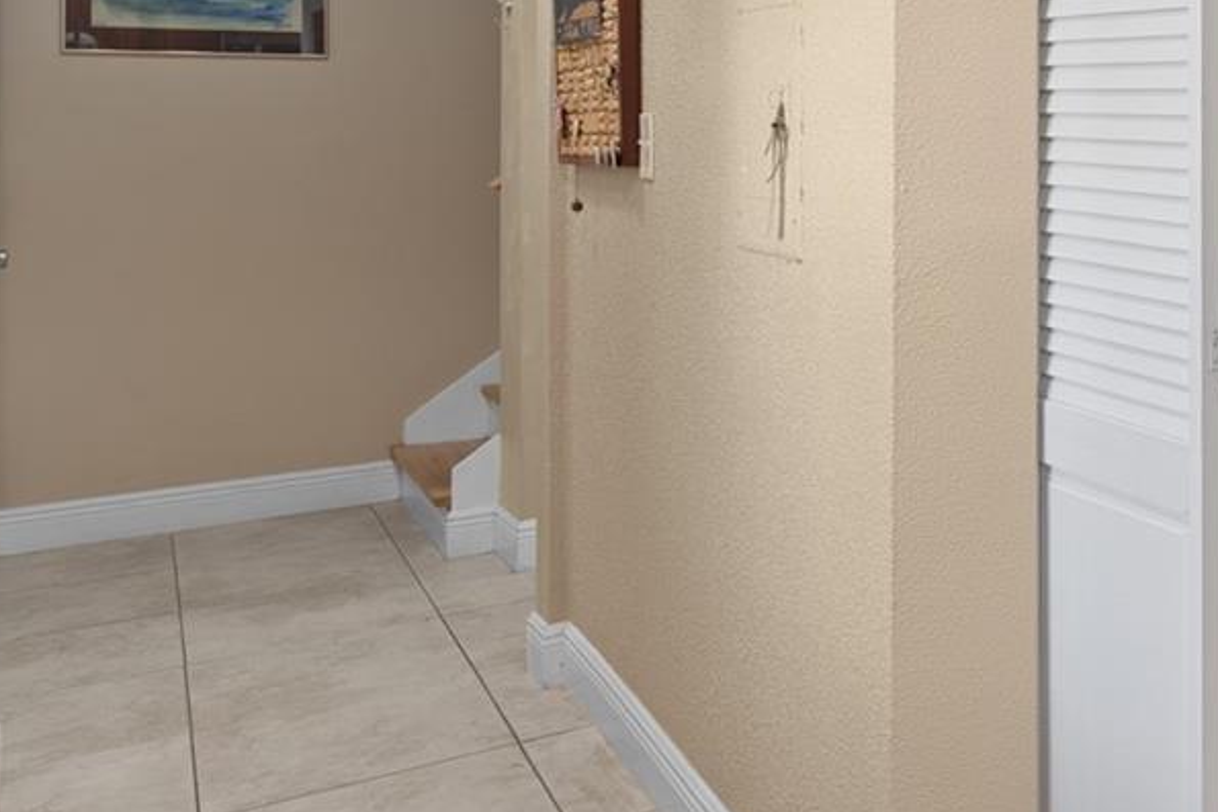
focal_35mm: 43
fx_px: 1455
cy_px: 125
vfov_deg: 30.2
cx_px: 1408
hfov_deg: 36.6
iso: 250
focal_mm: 16
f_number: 9
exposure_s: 2.5
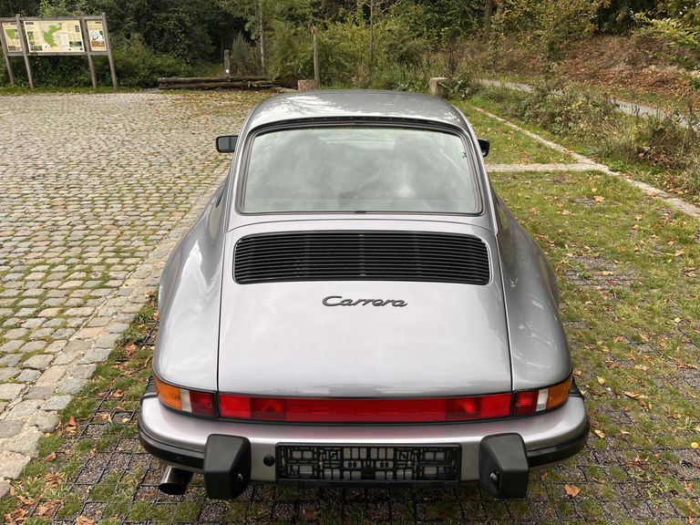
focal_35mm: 26
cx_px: 350
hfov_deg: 67.3
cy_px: 262
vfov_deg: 53.1
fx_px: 526
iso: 50
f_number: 1.6
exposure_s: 1/449
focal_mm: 5.1
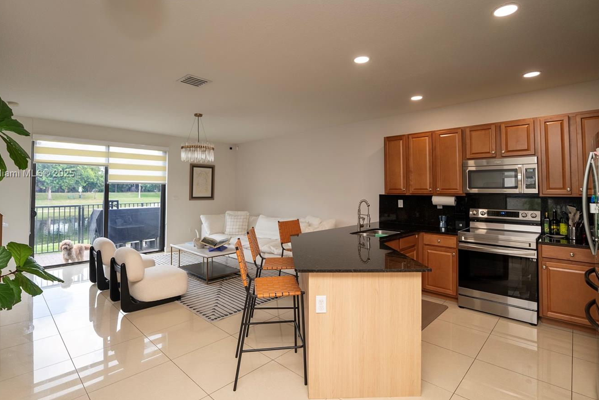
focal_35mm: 17
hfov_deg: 93.2
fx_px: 283
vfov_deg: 70.2
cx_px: 293
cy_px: 174
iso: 320
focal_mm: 14
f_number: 2.8
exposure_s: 1/250
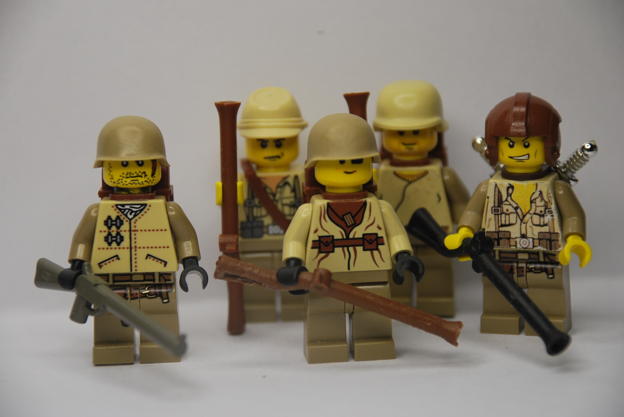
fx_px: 2733
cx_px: 312
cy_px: 208
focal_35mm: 158
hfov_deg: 13.0
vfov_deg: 8.7
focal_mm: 105
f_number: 5.6
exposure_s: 1/125
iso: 250
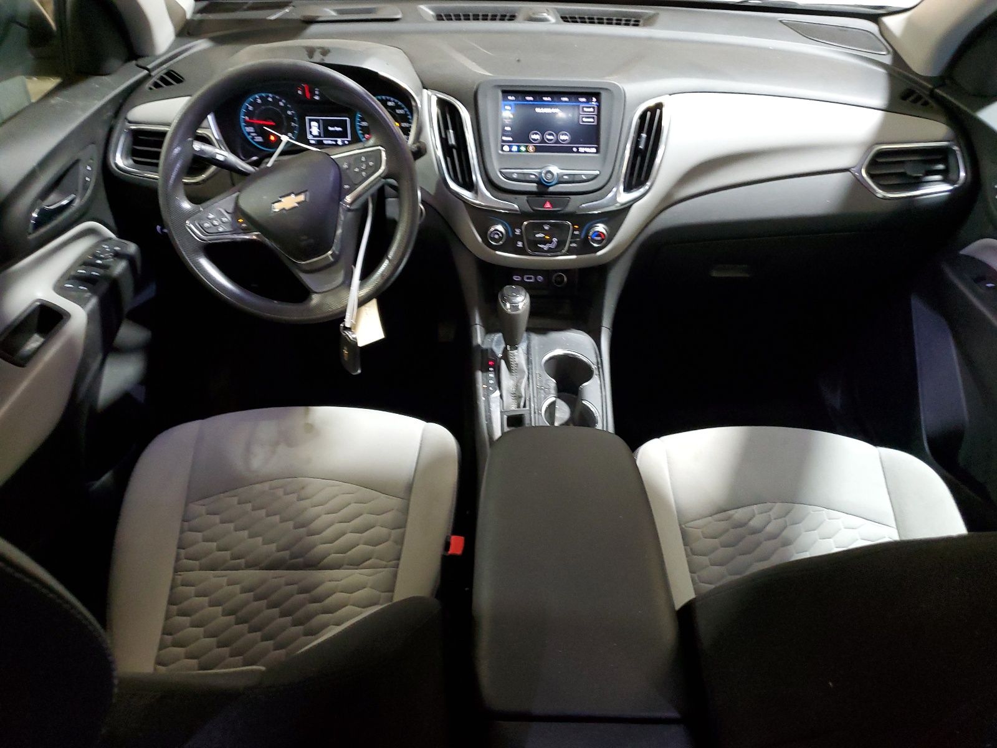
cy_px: 374
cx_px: 498
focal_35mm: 26
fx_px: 749
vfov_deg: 53.1
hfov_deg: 67.3
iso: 286
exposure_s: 1/30
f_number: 1.5
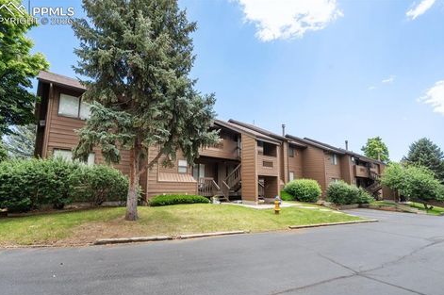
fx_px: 209
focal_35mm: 17
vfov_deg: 70.3
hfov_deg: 93.3
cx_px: 218
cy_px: 156
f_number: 6.7
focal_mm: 16
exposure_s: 1/250
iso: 500
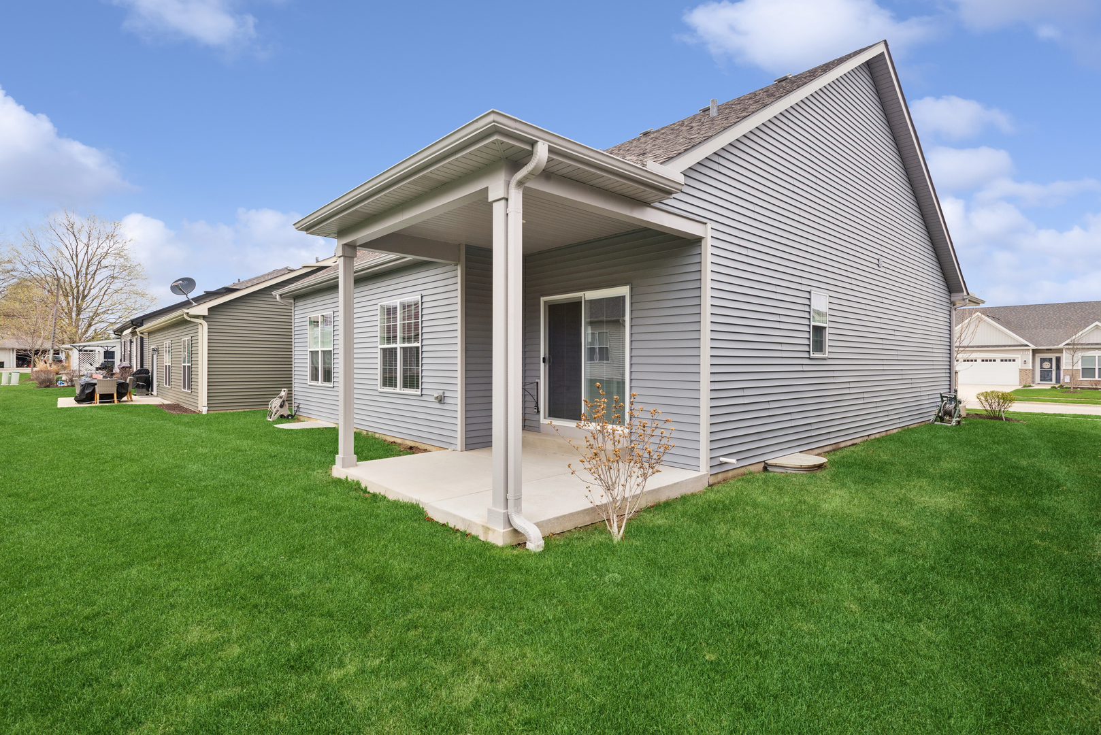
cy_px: 368
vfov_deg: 64.6
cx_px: 550
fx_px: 581
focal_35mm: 19
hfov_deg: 86.9
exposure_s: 1/30
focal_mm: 19
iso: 400
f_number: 11
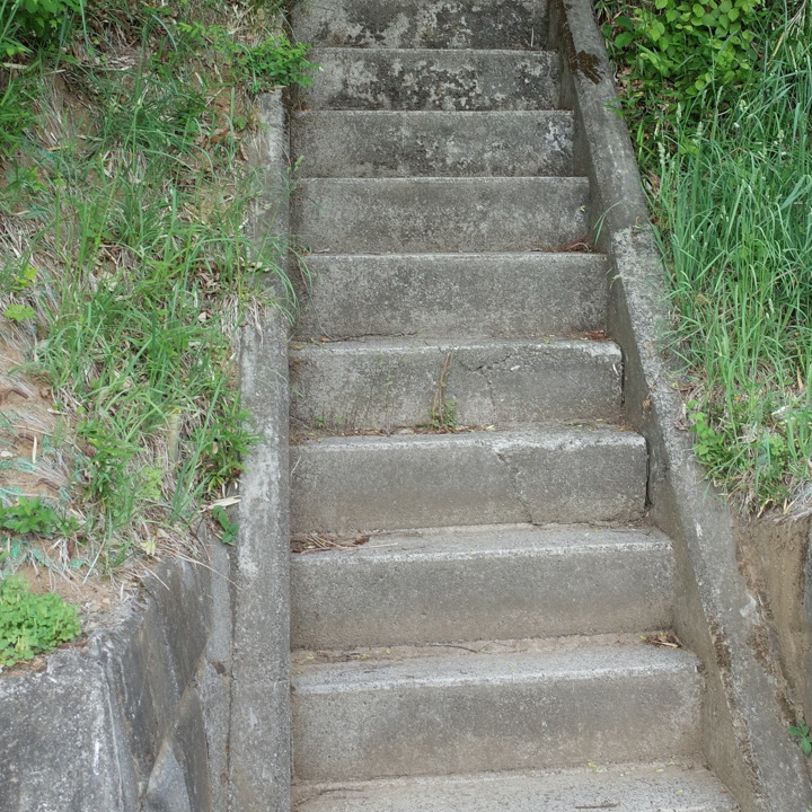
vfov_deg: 32.9
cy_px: 223
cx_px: 532
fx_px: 1353
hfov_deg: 33.1
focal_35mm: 51
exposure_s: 1/60
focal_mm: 18.3
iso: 100
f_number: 4
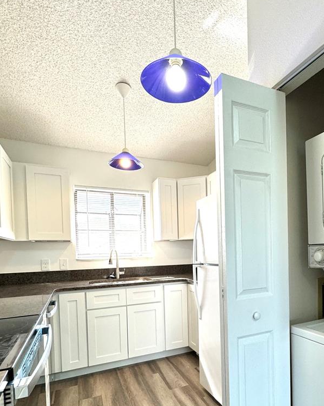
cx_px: 209
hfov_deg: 62.0
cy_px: 259
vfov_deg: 73.5
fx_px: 264
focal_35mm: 22
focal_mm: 2.22
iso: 160
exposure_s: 1/120
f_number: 2.2
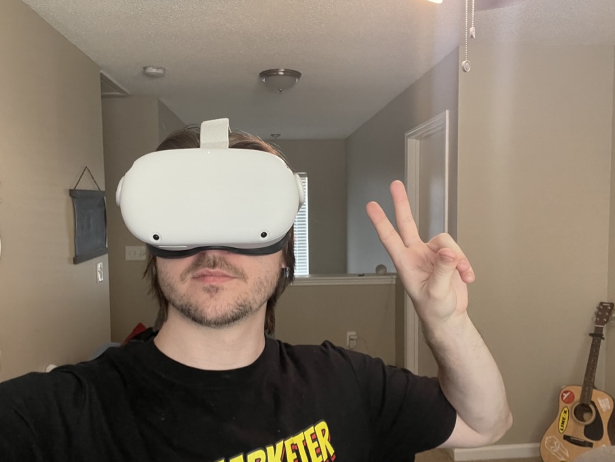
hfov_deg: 67.3
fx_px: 462
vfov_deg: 53.1
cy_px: 237
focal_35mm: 26
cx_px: 310
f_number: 2.2
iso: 250
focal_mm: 2.71
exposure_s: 1/60
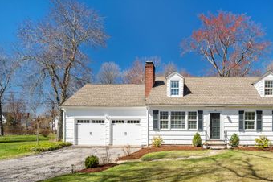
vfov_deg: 50.5
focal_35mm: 25
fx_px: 189
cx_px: 185
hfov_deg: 69.2
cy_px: 118
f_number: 9
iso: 250
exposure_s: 1/125
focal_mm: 17
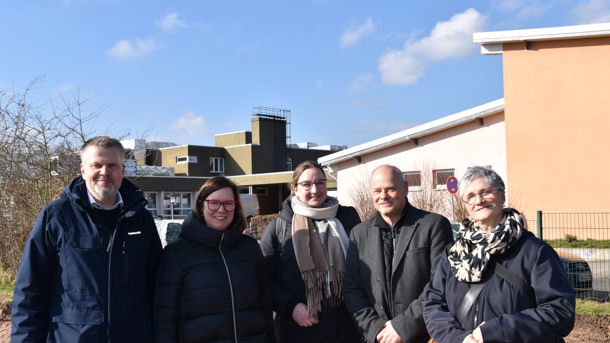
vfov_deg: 29.0
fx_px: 663
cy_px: 185
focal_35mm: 41
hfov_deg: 49.4
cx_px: 306
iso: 100
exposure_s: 1/200
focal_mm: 26
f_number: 9
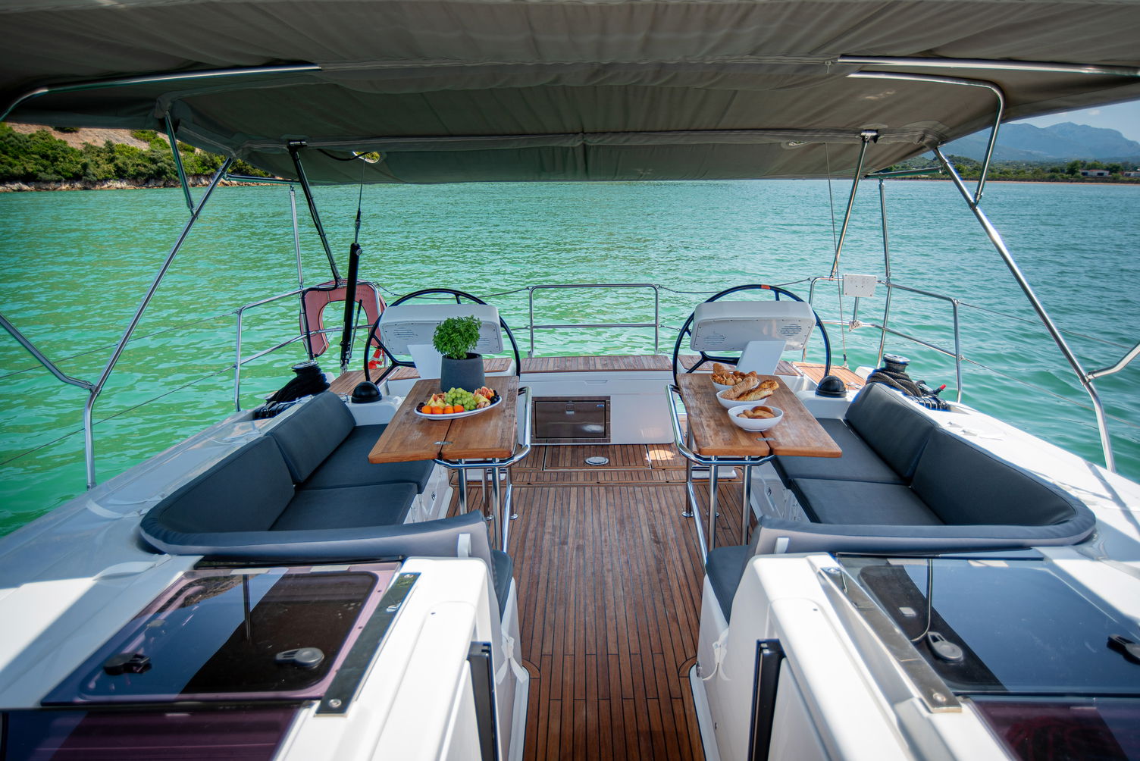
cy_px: 380
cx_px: 570
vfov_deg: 53.2
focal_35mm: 24
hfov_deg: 73.7
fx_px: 760
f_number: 4
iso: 100
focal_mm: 24
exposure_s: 1/800
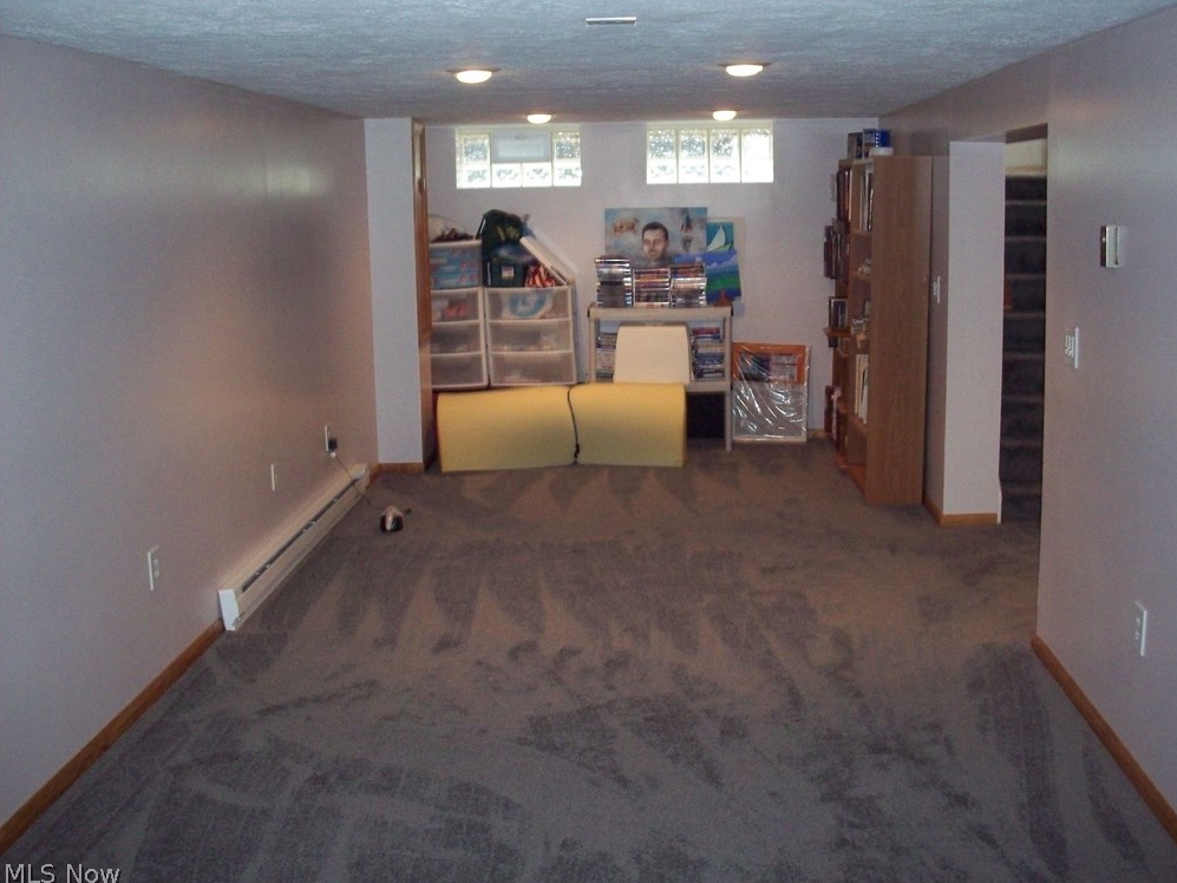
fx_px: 1292
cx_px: 602
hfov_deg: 49.0
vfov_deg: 37.7
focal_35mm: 38
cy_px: 440
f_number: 2.8
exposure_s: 1/45
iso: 200
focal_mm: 6.2
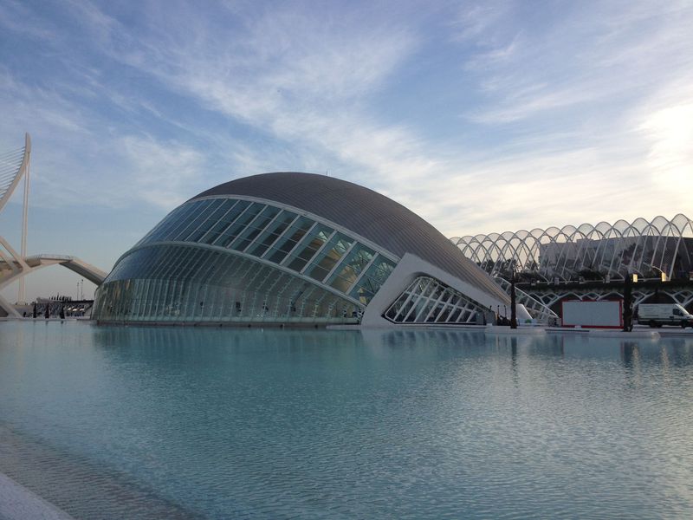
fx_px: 701
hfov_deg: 52.6
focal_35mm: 35
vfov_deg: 40.7
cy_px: 260
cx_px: 346
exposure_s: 1/736
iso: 50
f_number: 2.4
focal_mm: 4.28
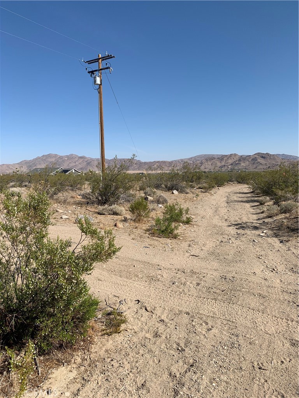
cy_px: 199
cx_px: 150
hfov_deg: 53.1
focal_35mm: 26
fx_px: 299
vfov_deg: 67.3
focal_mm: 4.25
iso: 25
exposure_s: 1/3289
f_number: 1.8
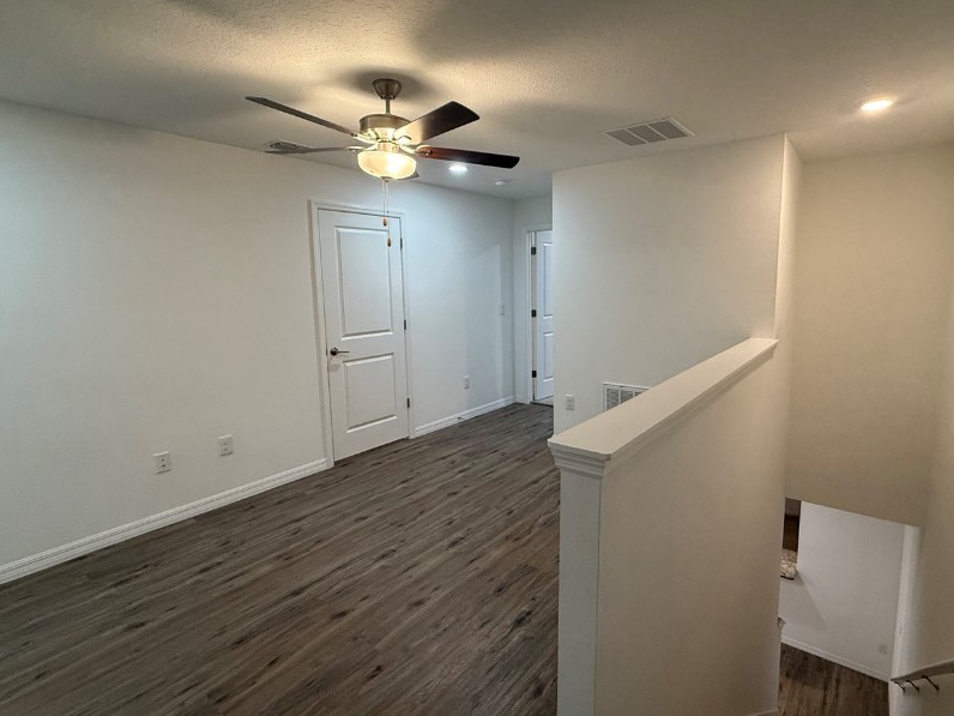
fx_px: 496
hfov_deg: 87.6
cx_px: 514
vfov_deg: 71.6
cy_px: 342
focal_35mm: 18
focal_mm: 2.22
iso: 250
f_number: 2.2
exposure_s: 1/120
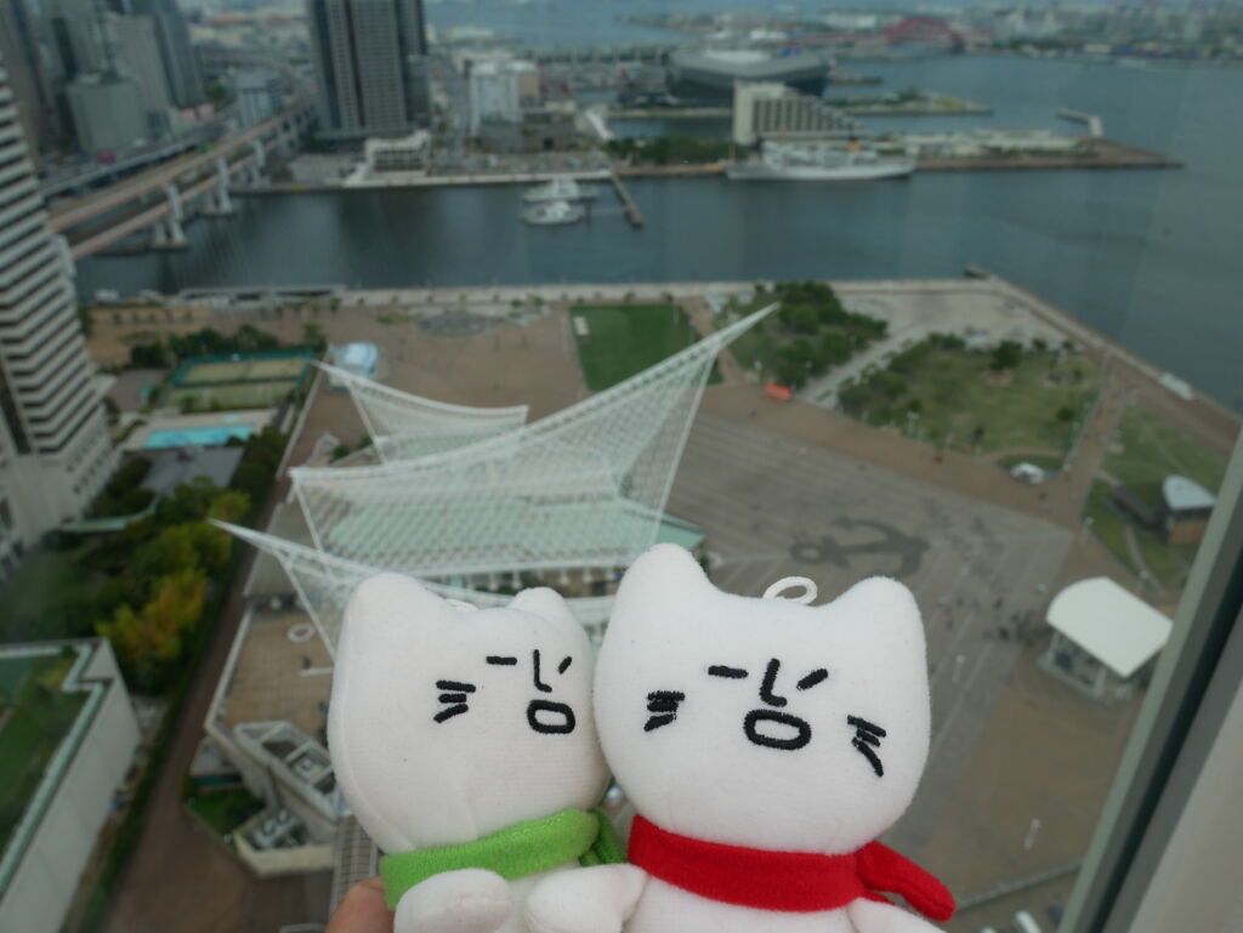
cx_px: 622
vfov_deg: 56.9
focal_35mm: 24
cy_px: 466
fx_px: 862
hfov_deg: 71.6
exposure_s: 1/400
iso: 200
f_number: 9
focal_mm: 12
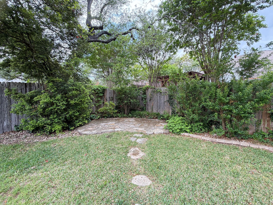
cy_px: 99
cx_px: 146
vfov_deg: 81.7
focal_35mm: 15
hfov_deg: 98.0
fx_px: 118
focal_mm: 2.22
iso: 64
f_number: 2.2
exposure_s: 1/121
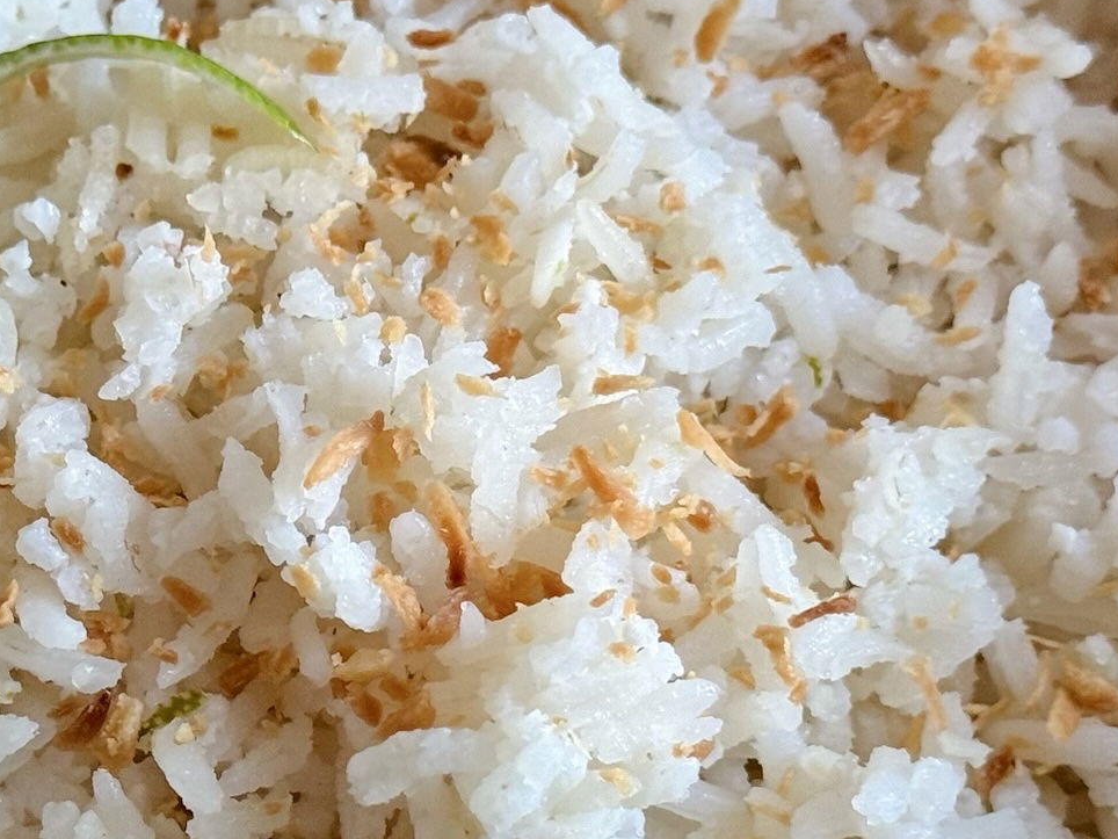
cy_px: 431
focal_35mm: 102
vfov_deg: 14.5
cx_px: 406
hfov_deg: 19.2
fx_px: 3294
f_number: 1.78
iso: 200
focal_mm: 6.76
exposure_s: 1/60
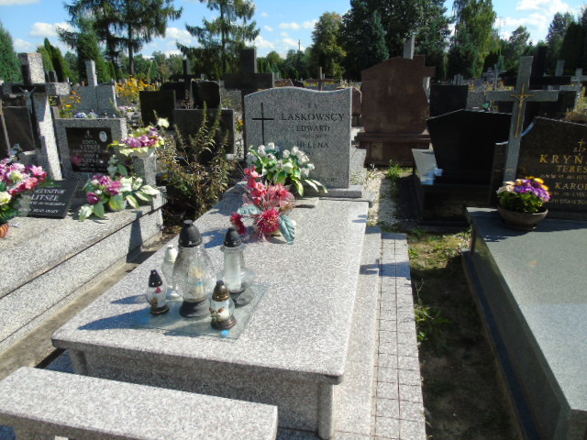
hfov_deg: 69.4
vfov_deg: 54.9
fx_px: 424
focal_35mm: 25
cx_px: 294
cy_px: 220
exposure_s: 1/800
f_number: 3.4
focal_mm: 4.4
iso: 80
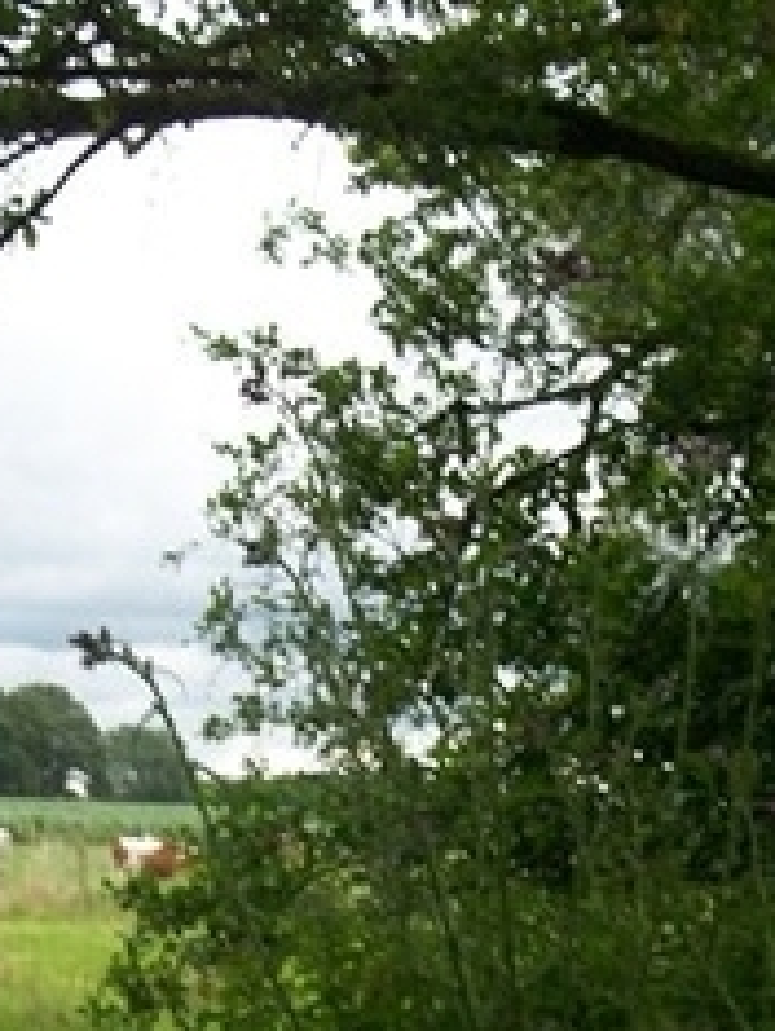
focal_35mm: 82
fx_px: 2443
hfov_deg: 18.0
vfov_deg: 23.5
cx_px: 238
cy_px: 828
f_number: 8.8
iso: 80
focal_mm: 5.7
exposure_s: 1/80
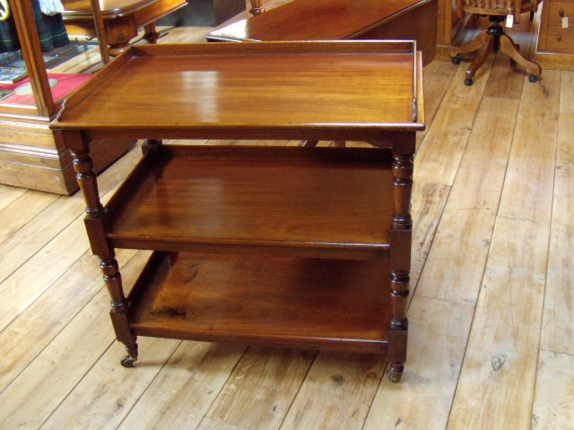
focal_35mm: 36
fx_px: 597
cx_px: 287
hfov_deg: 51.4
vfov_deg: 39.7
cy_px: 215
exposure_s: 1/8
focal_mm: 6.4
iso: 500
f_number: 3.6
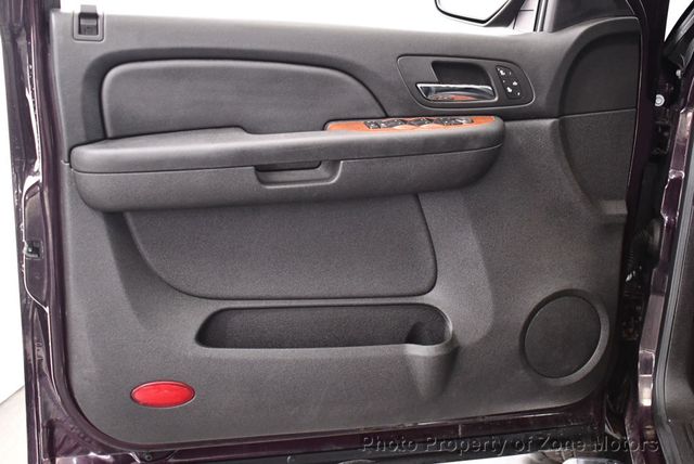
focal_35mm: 42
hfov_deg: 46.4
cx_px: 347
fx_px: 810
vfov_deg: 32.0
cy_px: 232
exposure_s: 1/60
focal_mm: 21
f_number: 3.8
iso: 3200
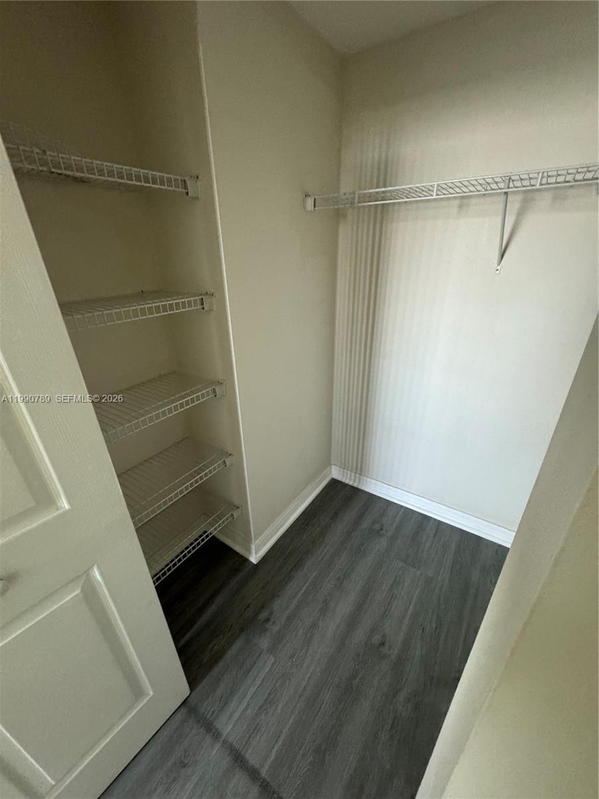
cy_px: 400
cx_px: 300
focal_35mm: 14
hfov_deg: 85.7
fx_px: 323
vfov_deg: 102.1
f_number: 2.2
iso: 800
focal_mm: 2.22
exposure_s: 1/60
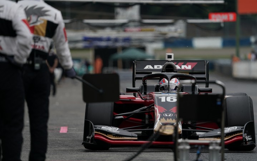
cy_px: 84
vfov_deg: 2.7
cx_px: 129
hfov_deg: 4.3
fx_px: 3425
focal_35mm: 489
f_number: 6.3
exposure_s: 1/500
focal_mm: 478
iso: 200
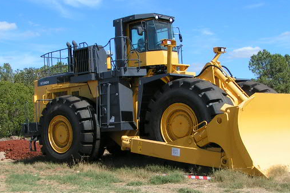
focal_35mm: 62
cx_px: 142
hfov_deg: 32.4
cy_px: 97
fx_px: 499
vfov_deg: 21.9
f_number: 5.6
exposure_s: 1/640
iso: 50
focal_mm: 5.8
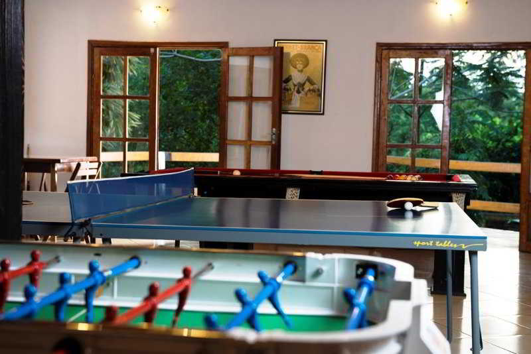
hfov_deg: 34.5
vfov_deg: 23.4
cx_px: 266
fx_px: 856
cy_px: 177
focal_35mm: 58
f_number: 5
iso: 400
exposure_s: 1/40
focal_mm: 58
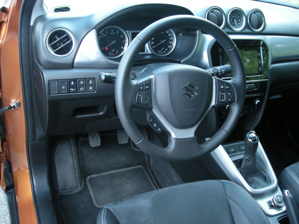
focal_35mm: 35
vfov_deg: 40.7
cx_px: 150
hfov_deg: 52.6
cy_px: 112
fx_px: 302
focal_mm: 5.7
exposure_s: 1/43.4
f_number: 2.8
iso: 200
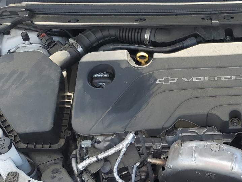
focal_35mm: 58
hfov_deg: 31.7
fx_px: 406
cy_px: 119
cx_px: 216
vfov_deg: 25.1
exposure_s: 1/769
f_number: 1.5
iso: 50
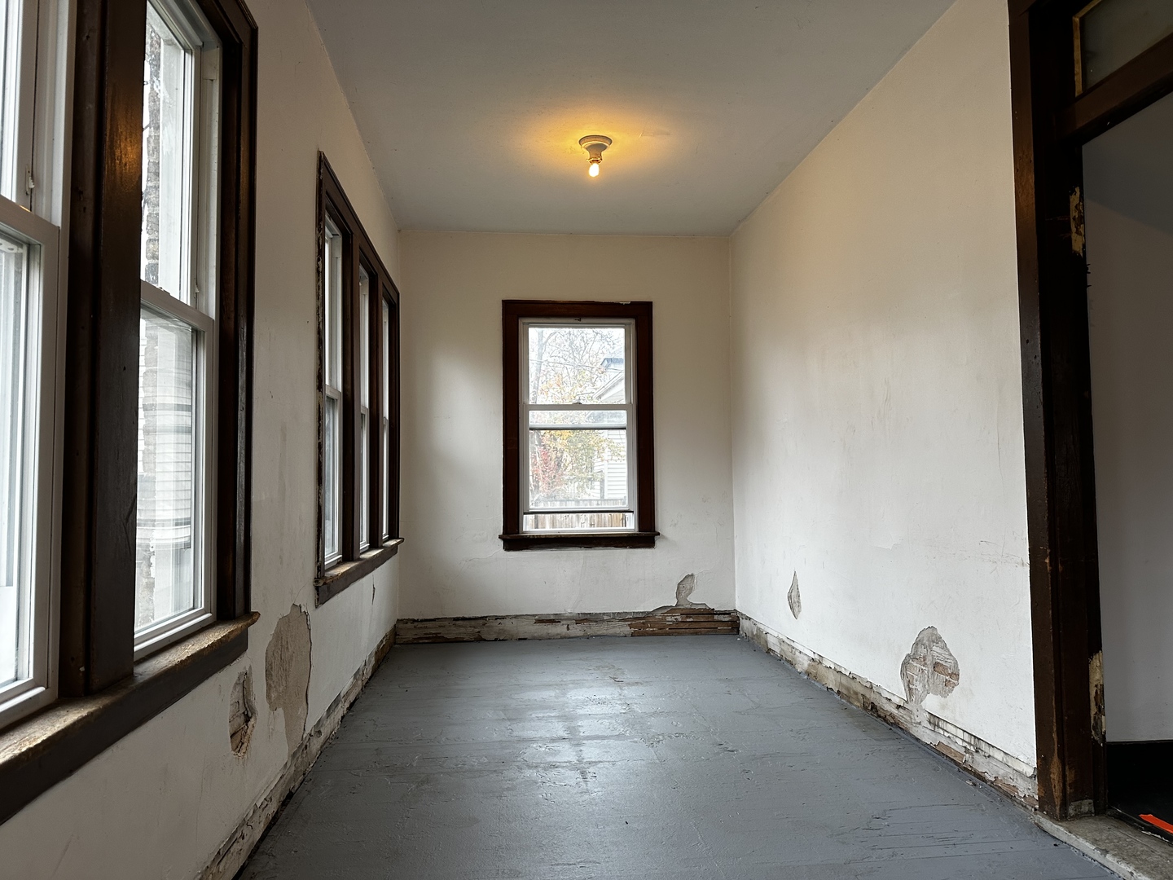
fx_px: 813
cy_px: 440
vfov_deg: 56.8
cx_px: 586
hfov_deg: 71.6
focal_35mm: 24
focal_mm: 6.86
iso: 125
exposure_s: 1/105
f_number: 1.78
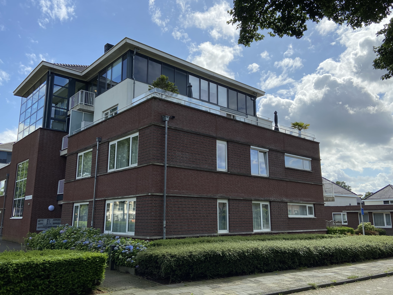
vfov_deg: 48.2
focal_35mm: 29
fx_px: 329
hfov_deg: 61.7
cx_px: 201
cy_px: 151
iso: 32
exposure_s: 1/3610
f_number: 1.8
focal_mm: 4.25
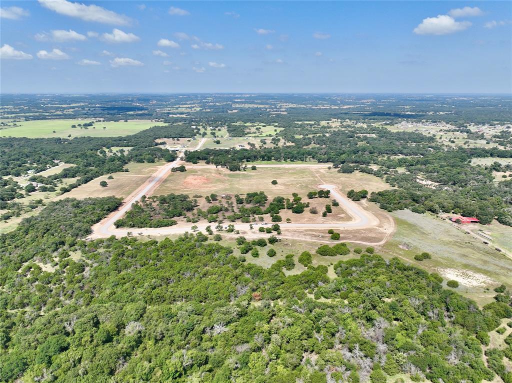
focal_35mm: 24
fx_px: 355
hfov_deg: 71.6
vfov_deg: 56.8
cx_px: 256
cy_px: 192
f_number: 2.8
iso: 100
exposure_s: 1/1600
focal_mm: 12.29
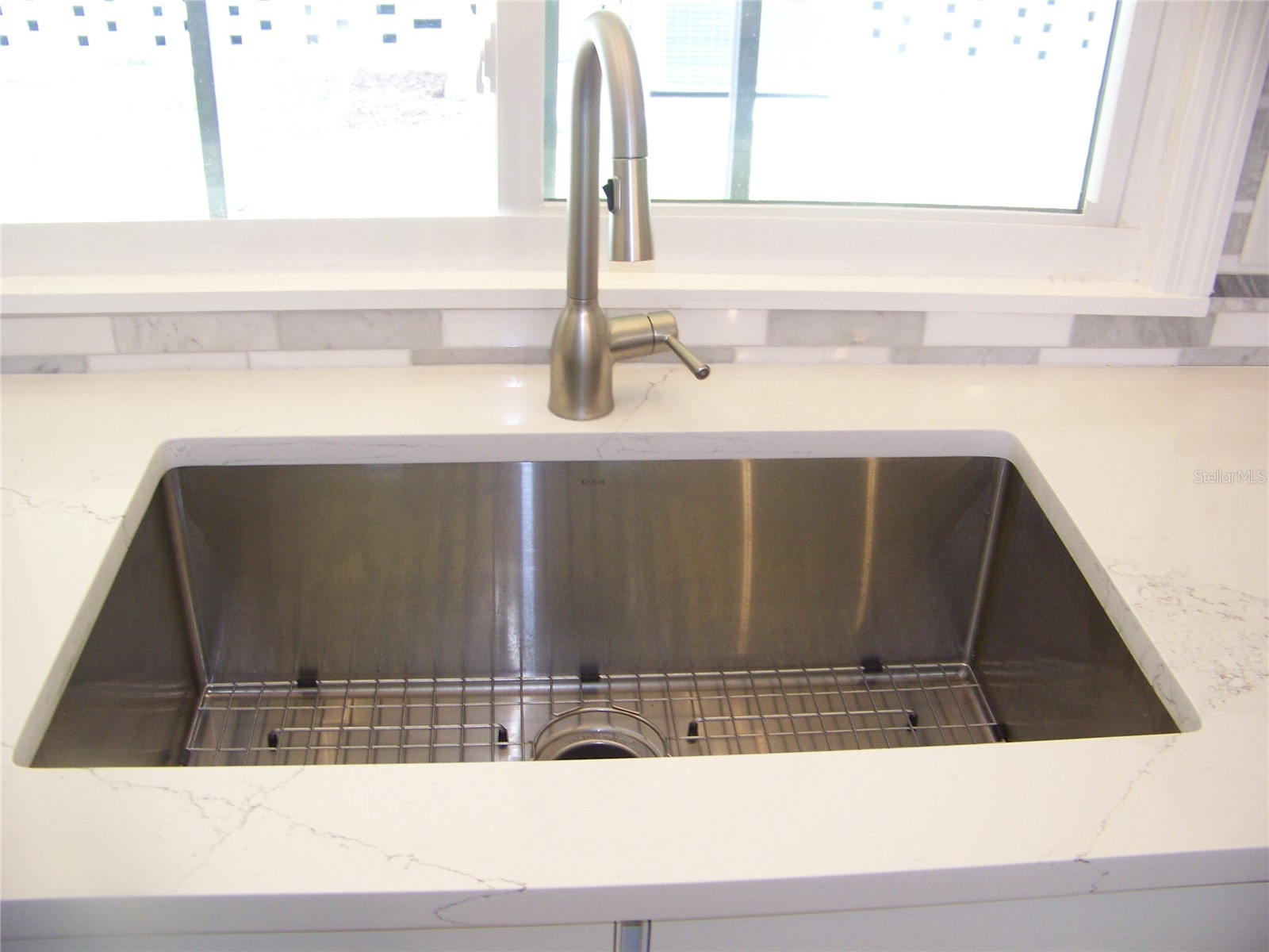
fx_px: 1320
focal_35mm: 36
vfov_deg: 39.7
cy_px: 476
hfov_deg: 51.4
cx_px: 634
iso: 125
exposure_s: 1/30
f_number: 2.8
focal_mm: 5.85
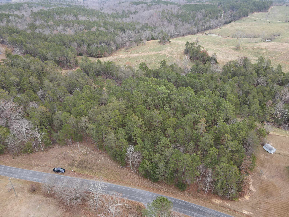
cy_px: 108
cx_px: 144
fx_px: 200
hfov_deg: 71.6
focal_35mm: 24
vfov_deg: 56.8
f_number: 2.8
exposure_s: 1/60
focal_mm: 4.5
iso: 100
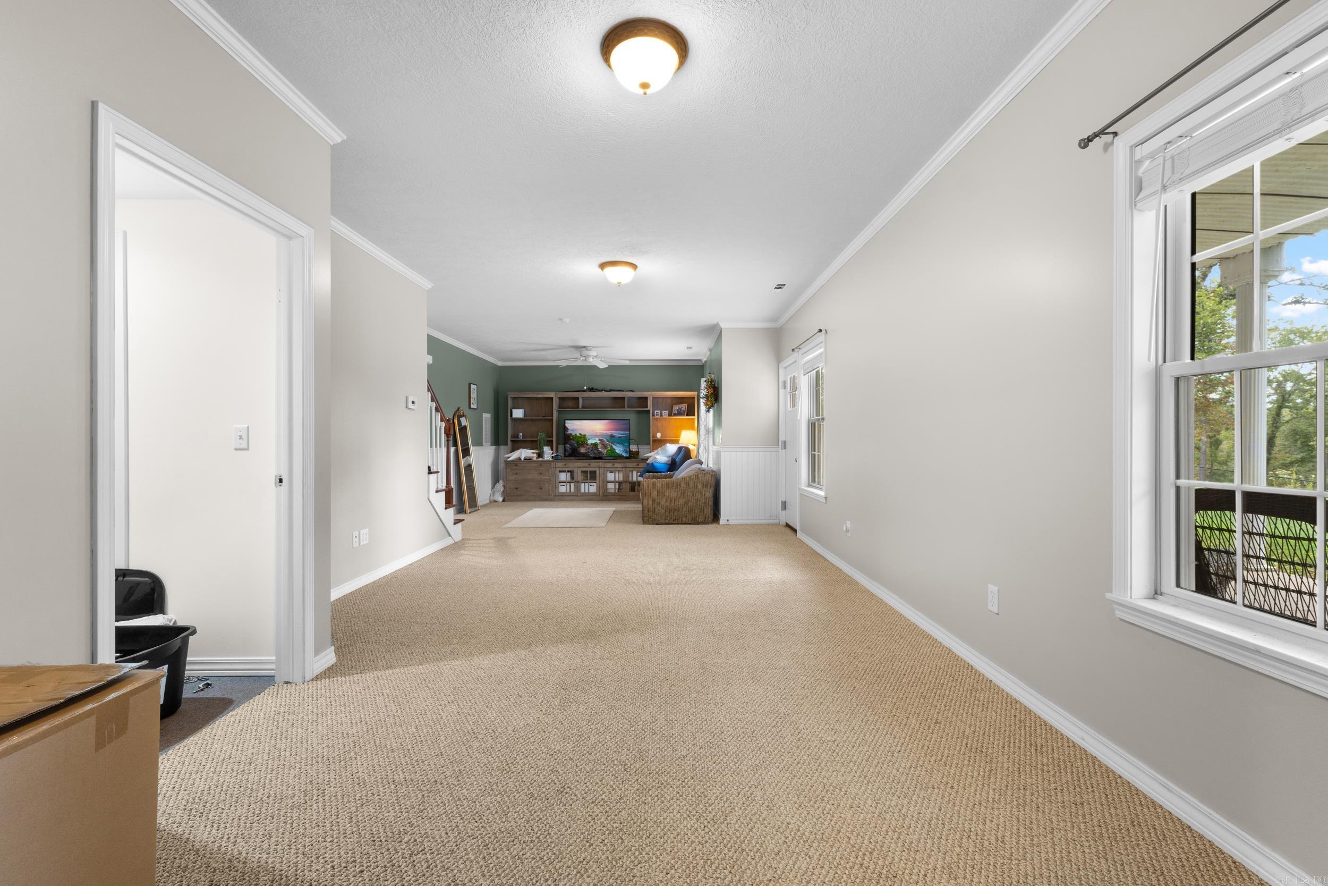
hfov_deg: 100.4
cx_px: 664
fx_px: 553
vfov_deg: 77.3
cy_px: 443
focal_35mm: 15
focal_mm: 10
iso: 200
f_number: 9
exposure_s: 1/2.5
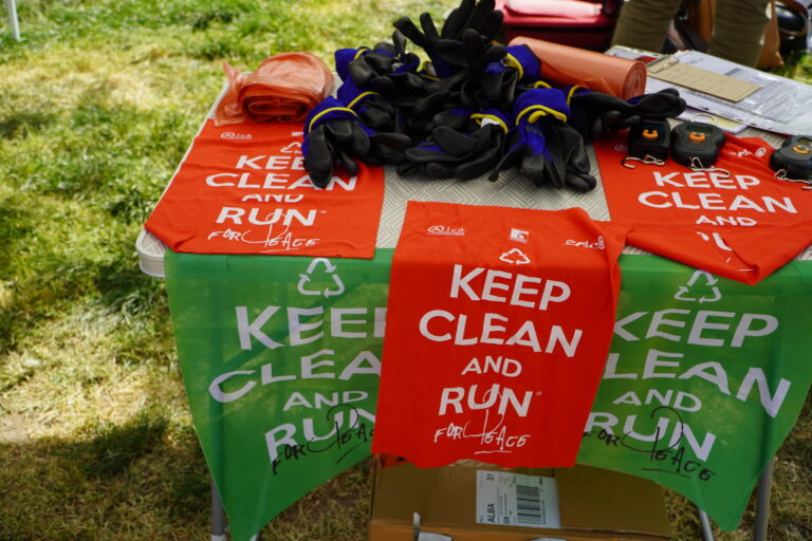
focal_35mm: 42
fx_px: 947
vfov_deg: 31.9
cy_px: 270
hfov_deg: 46.4
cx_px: 406
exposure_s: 1/250
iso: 100
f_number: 5
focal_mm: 28
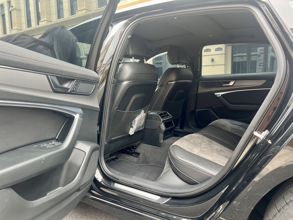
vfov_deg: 53.1
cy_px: 110
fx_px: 220
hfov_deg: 67.3
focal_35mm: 26
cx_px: 146
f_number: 1.5
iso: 80
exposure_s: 1/121
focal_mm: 5.7
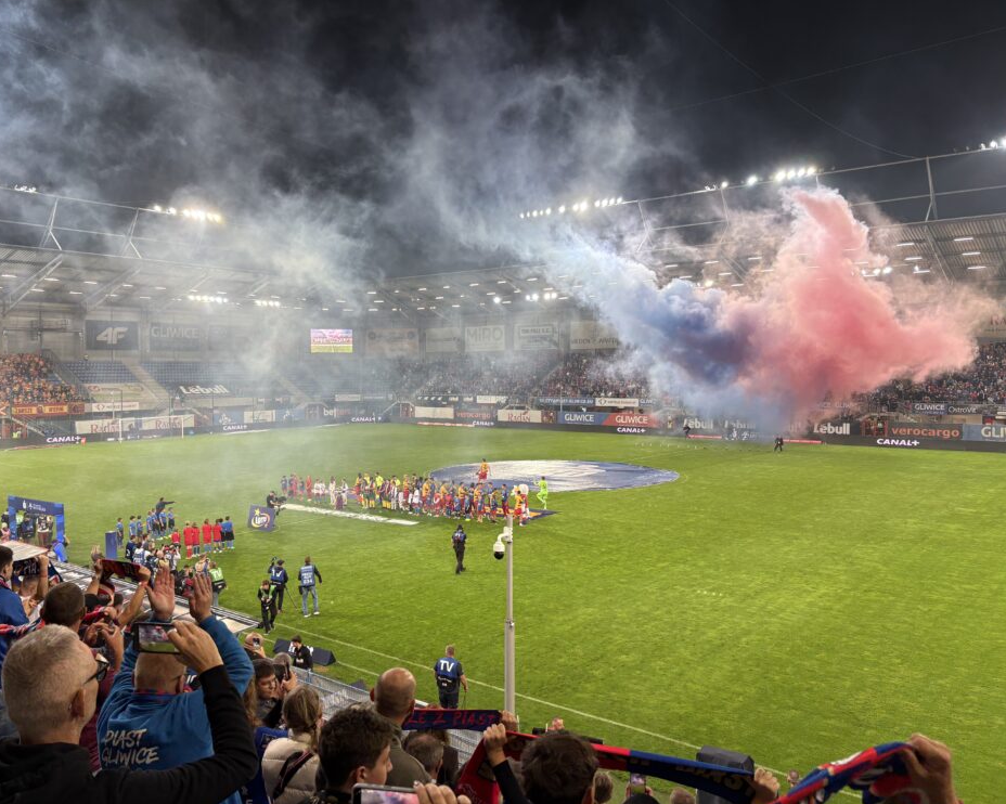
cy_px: 398
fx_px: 833
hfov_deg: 62.1
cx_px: 461
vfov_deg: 51.5
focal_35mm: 28
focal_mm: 5.96
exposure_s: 1/100
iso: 64
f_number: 1.6
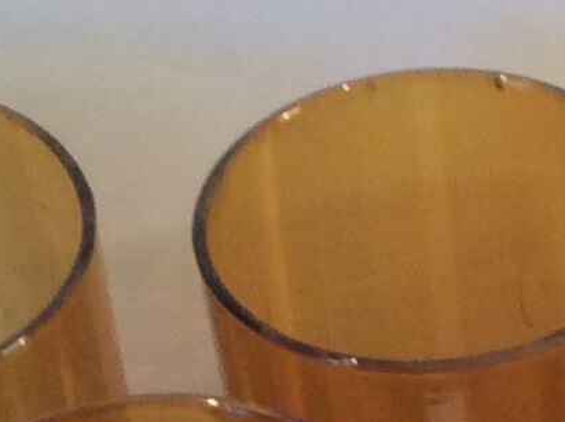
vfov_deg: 7.2
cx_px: 786
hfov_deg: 9.6
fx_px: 3292
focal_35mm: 202
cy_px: 715
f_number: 2.4
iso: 100
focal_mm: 3.3
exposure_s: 1/25
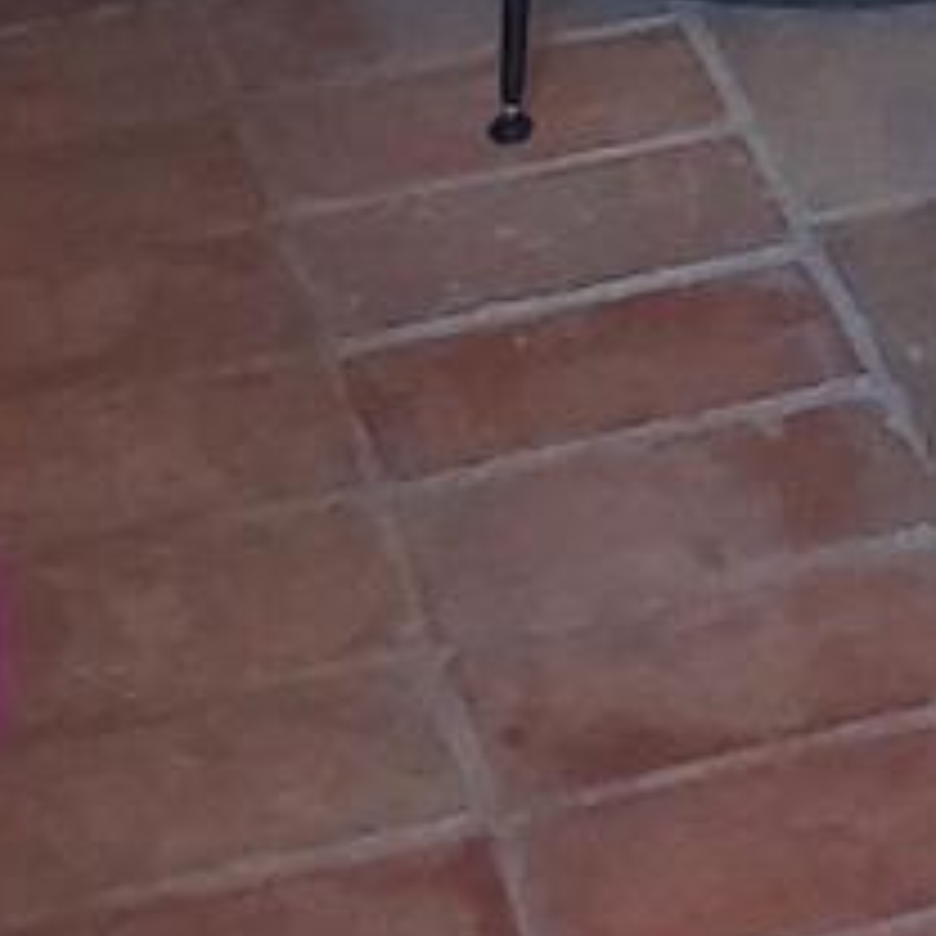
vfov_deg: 7.2
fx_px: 5996
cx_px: 1251
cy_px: -2470
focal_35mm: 196
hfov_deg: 8.8
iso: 200
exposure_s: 1/100
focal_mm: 5.23
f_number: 1.8
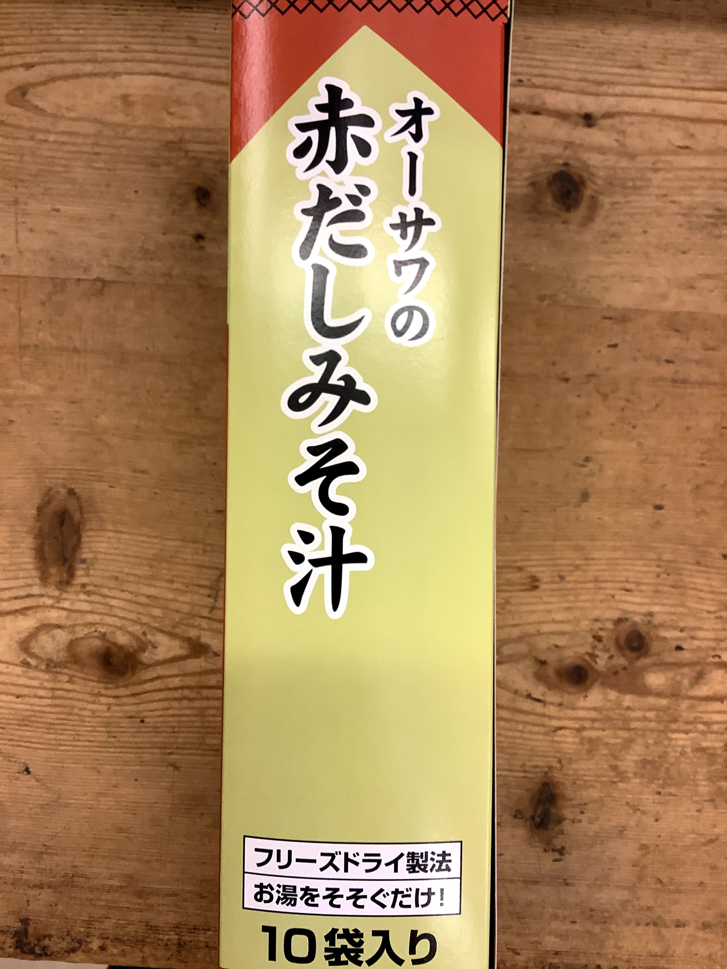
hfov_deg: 45.4
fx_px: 868
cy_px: 484
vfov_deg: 58.4
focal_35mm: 31
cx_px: 364
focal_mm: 3.3
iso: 100
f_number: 2.4
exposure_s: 1/60
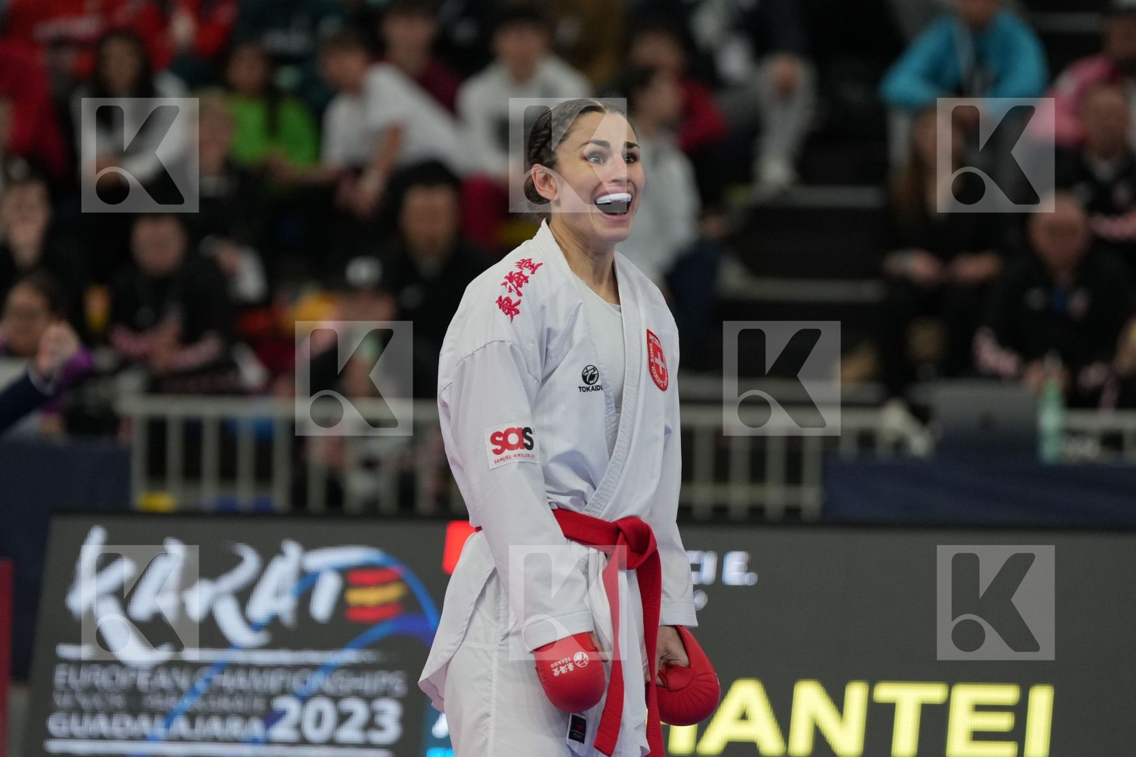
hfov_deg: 7.1
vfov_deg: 4.7
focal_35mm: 291
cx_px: 568
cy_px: 378
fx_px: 9182
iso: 1600
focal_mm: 194
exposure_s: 1/1000
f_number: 2.8
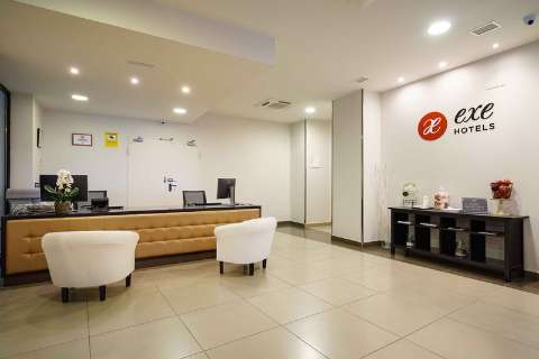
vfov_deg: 67.4
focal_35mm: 18
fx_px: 269
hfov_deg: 90.0
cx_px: 270
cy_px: 180
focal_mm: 18
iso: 200
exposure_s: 3.2
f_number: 8
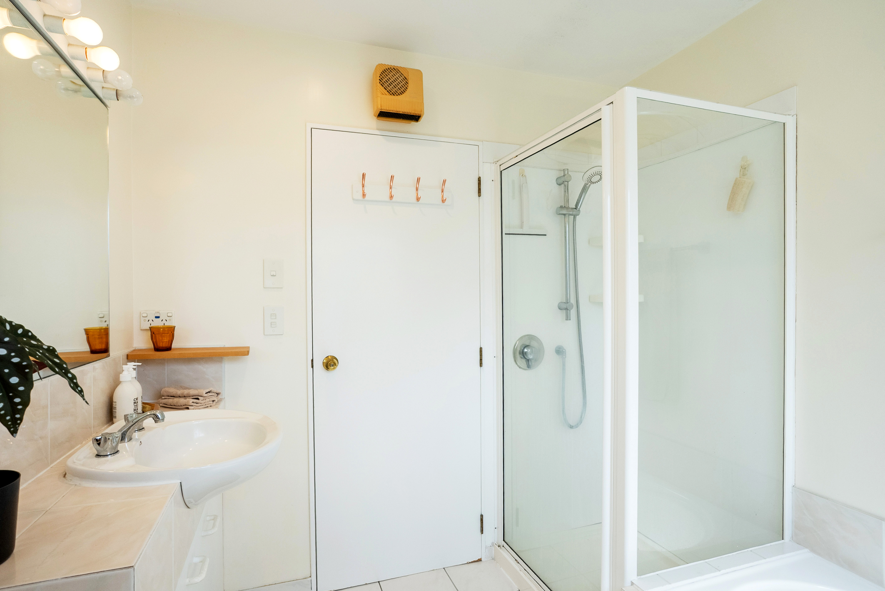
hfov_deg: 93.2
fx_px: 418
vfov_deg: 70.5
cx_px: 442
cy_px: 296
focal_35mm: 17
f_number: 9
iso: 500
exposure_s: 1/200
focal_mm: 17
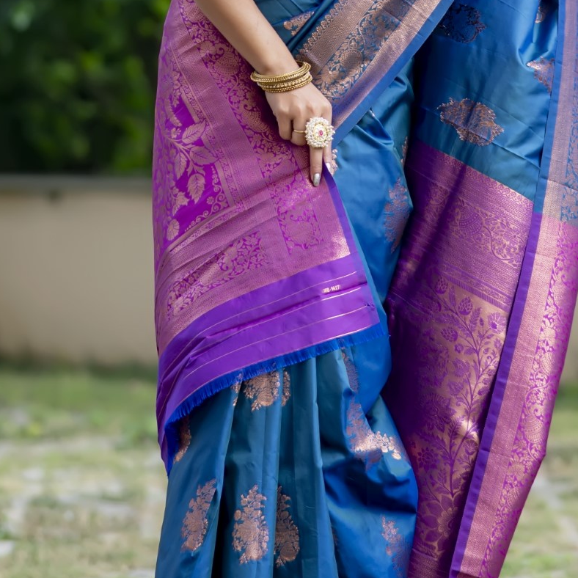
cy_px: -86
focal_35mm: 223
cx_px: 363
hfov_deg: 7.8
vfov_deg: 7.8
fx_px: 4213
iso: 100
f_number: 1.8
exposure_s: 1/1000
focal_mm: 85
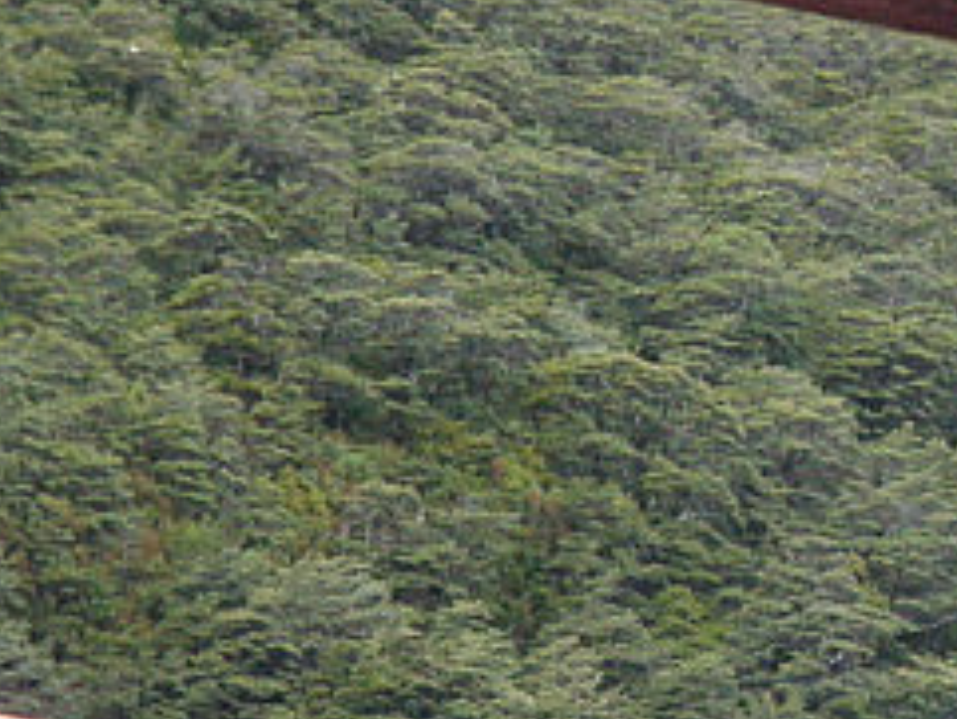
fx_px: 7496
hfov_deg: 7.3
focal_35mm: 271
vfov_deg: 5.5
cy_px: 814
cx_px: 1048
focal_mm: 18.2
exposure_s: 1/100
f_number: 5.1
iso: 400
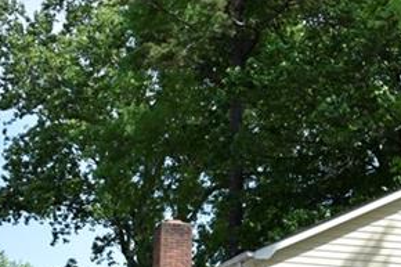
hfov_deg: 12.5
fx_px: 1770
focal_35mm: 159
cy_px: 338
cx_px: 539
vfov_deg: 8.5
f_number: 9
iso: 400
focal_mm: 30
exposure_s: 1/320
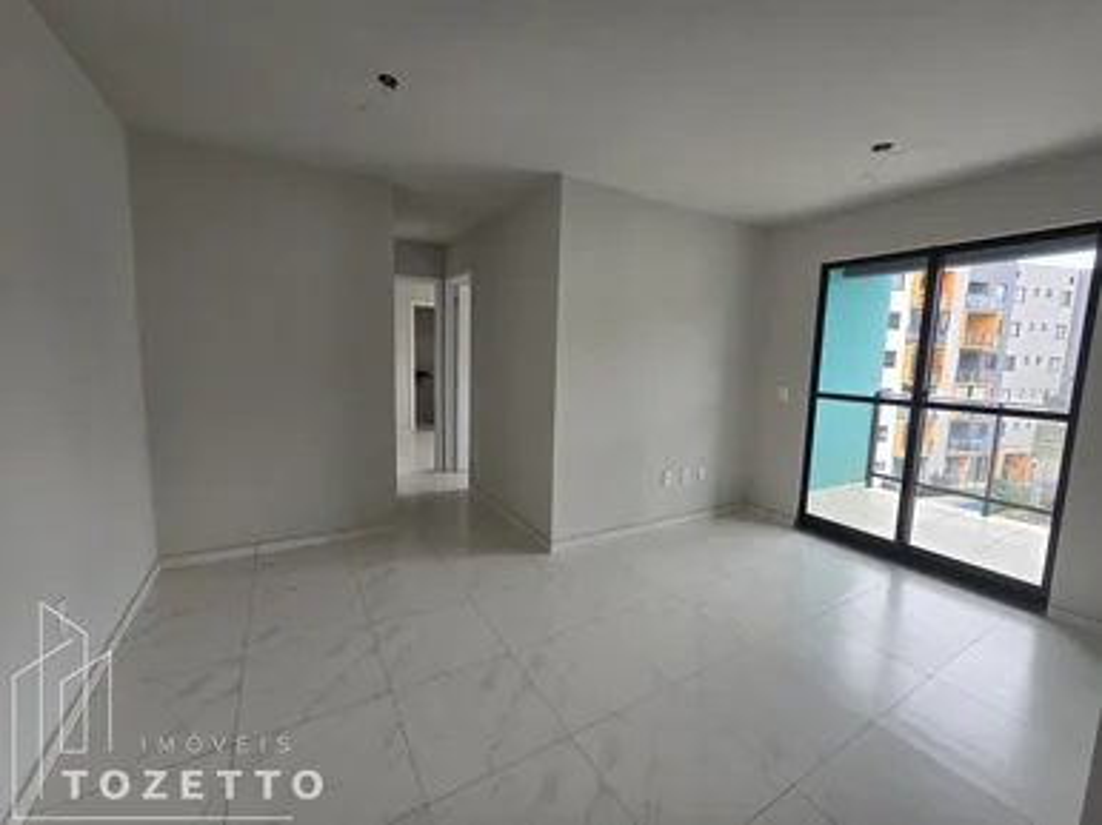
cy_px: 412
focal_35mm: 13
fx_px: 414
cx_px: 551
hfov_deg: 106.2
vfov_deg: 89.9
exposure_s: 1/217
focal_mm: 2.2
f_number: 2.2
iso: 50
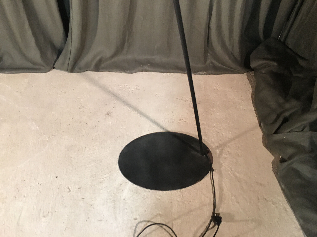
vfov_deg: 48.2
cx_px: 158
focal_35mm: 29
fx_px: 266
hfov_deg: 61.7
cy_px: 118
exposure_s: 1/8
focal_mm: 4.15
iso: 100
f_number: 2.2
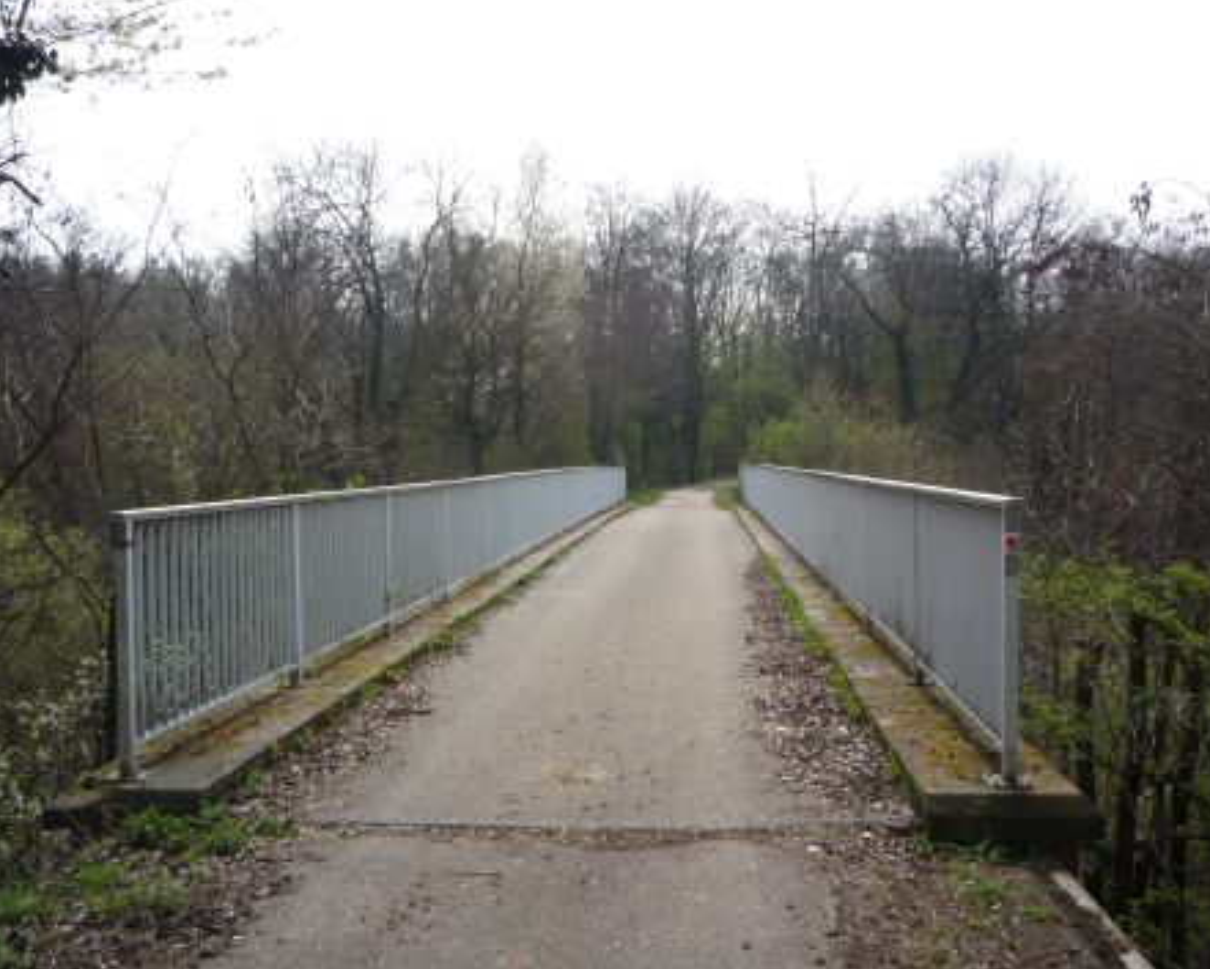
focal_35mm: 34
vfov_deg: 43.4
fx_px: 1218
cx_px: 584
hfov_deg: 52.8
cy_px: 478
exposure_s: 1/400
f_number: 5
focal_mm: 5.2
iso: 100
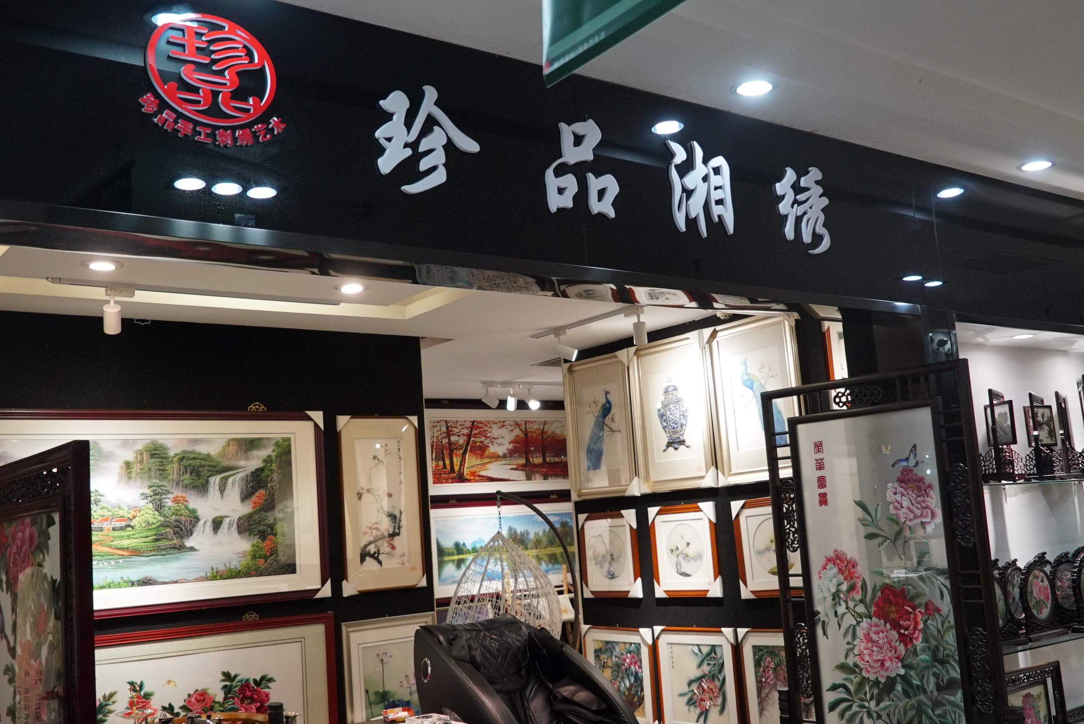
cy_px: 362
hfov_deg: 53.1
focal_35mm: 36
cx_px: 542
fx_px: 1084
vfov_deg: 36.9
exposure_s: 1/160
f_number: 4
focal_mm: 24
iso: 1600
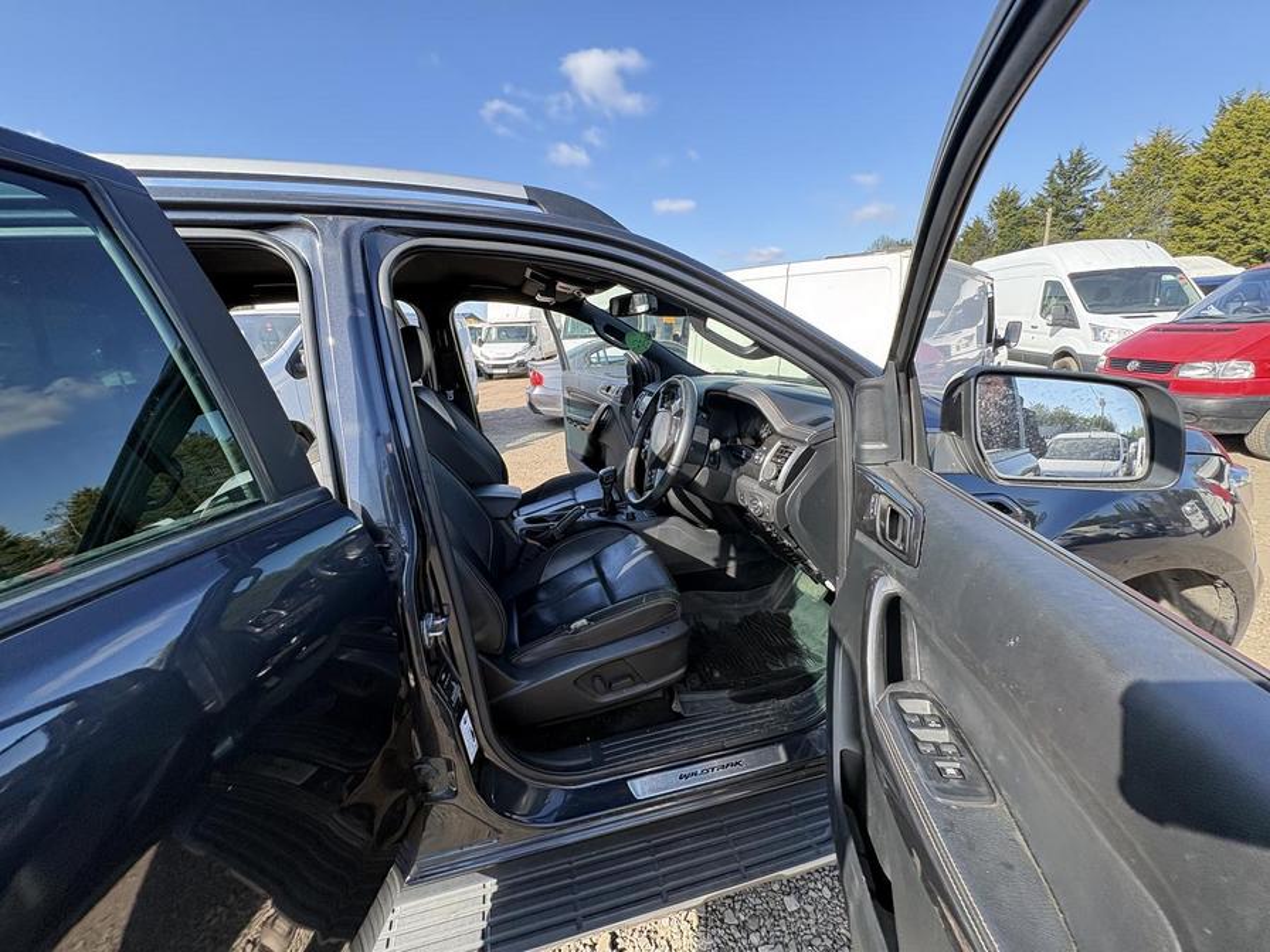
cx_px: 635
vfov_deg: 85.7
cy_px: 476
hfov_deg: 102.1
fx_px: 514
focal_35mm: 14
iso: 64
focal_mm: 2.22
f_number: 2.2
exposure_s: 1/280
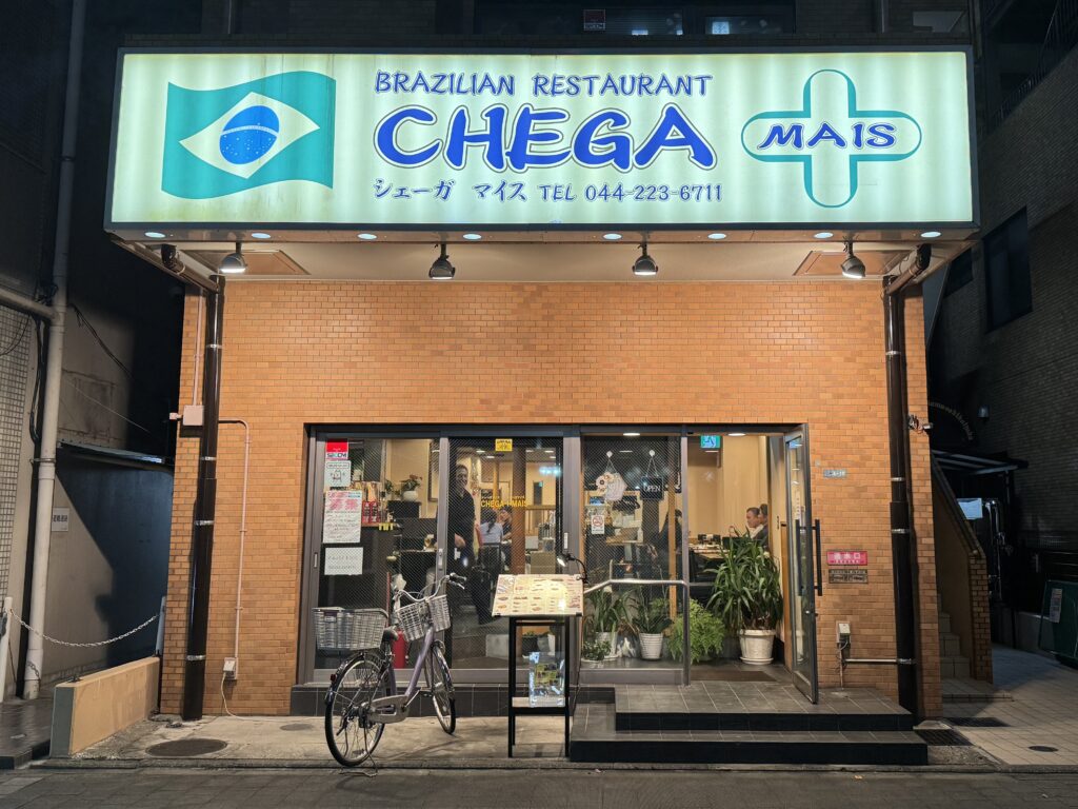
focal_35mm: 24
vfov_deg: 56.8
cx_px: 539
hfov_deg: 71.6
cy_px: 404
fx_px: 747
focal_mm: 6.76
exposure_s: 1/100
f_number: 1.78
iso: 200
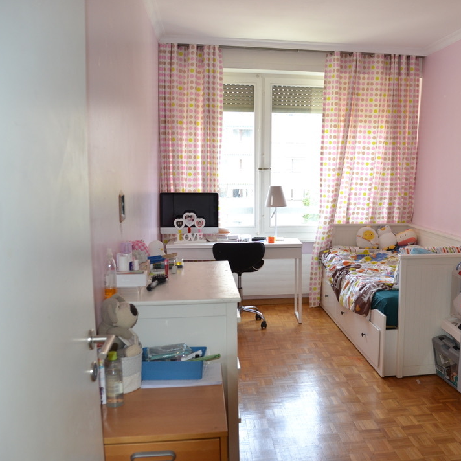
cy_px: 231
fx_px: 527
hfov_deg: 46.2
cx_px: 321
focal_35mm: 35
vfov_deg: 47.2
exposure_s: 1/60
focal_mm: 18
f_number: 4
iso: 400
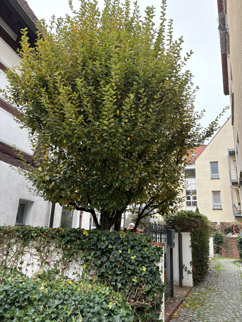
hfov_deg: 53.1
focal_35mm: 26
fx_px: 242
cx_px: 121
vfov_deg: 67.3
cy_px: 161
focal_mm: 5.96
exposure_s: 1/177
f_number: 1.6
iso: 50
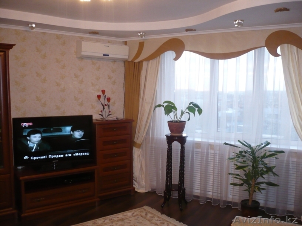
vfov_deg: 40.7
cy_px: 113
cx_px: 151
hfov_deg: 52.6
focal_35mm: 35
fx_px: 305
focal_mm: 5.8
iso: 200
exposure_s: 1/30
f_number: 2.8
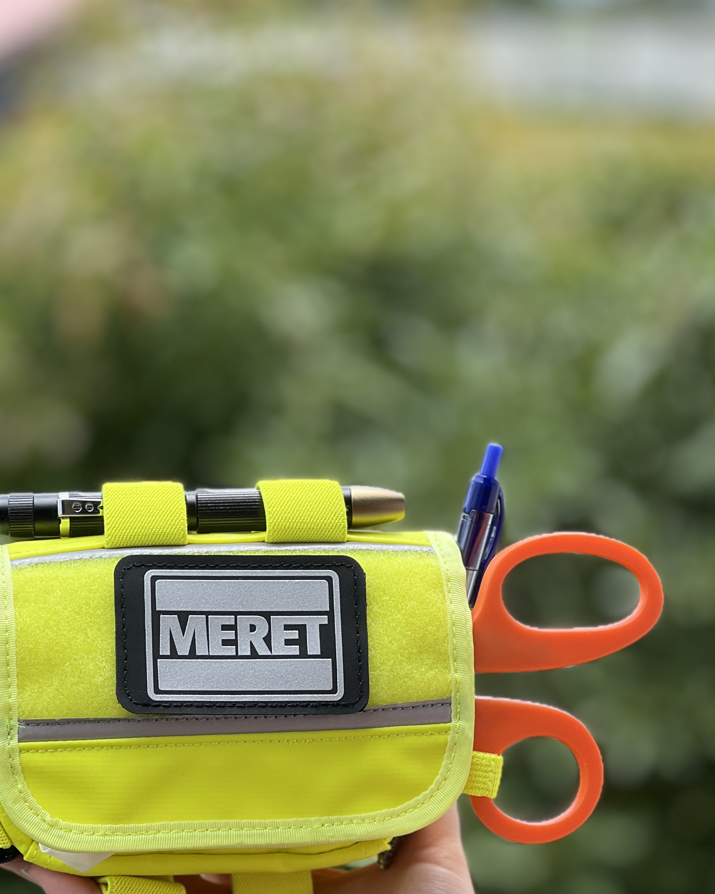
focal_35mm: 106
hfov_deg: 14.5
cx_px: 268
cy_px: 582
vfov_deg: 18.1
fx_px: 2804
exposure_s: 1/132
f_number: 2.8
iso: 20
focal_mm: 9
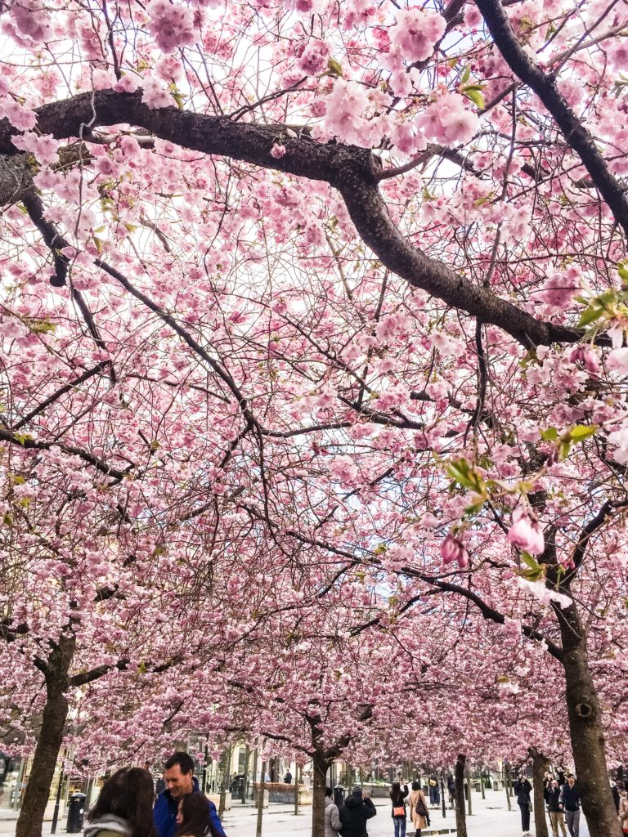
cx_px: 314
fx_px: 701
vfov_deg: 61.7
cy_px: 418
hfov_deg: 48.2
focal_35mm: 29
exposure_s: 1/527
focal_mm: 4.15
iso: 32
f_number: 2.2
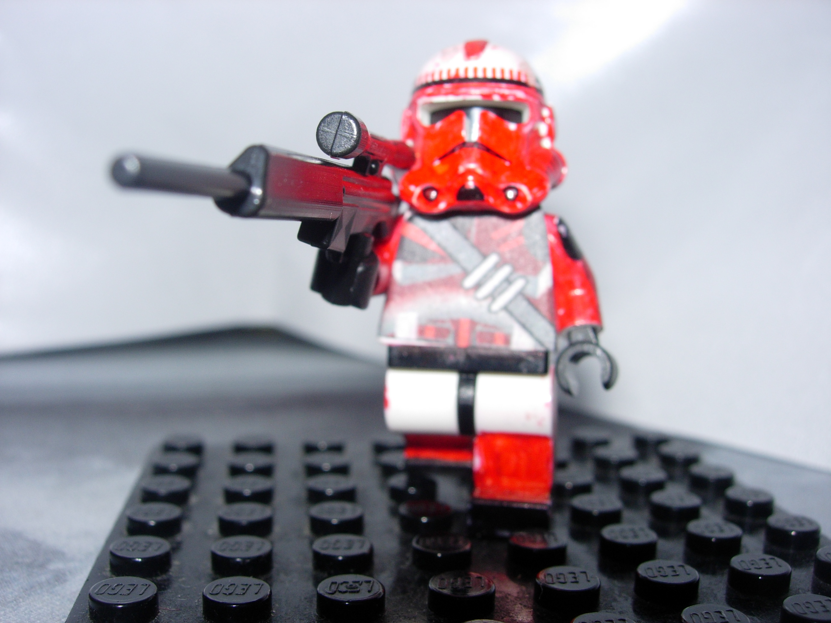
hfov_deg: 49.0
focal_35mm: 38
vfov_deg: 37.7
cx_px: 416
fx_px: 912
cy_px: 312
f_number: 4.8
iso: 79
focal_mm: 7.8
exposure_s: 1/64
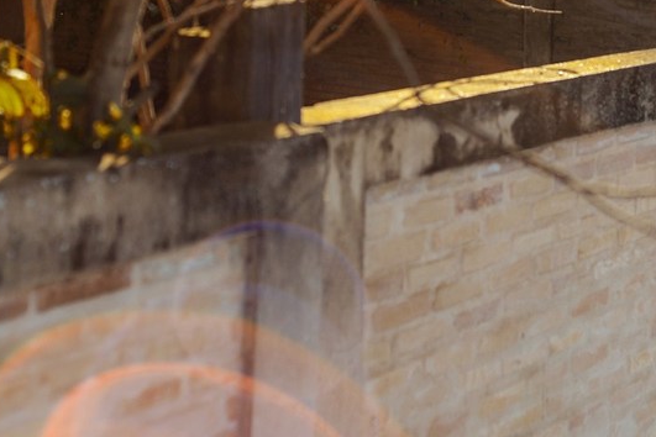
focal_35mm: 113
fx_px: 2059
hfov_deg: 18.1
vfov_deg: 11.9
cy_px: -56
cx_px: 409
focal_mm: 50
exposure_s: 1/800
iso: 200
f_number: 2.8
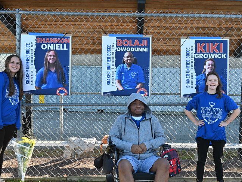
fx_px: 308
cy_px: 100
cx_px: 146
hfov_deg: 42.7
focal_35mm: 44
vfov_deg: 32.9
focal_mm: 29
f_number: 5
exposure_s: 1/250
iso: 200
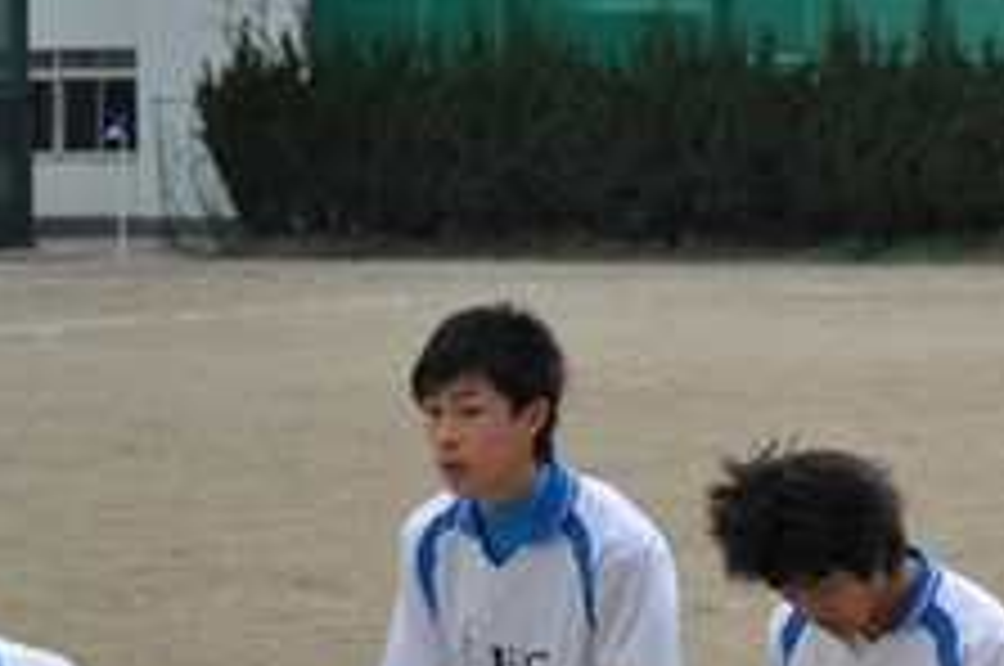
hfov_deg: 8.9
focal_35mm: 229
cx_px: 1063
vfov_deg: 6.0
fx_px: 6388
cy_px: 488
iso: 800
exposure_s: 1/1000
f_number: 4
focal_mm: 55
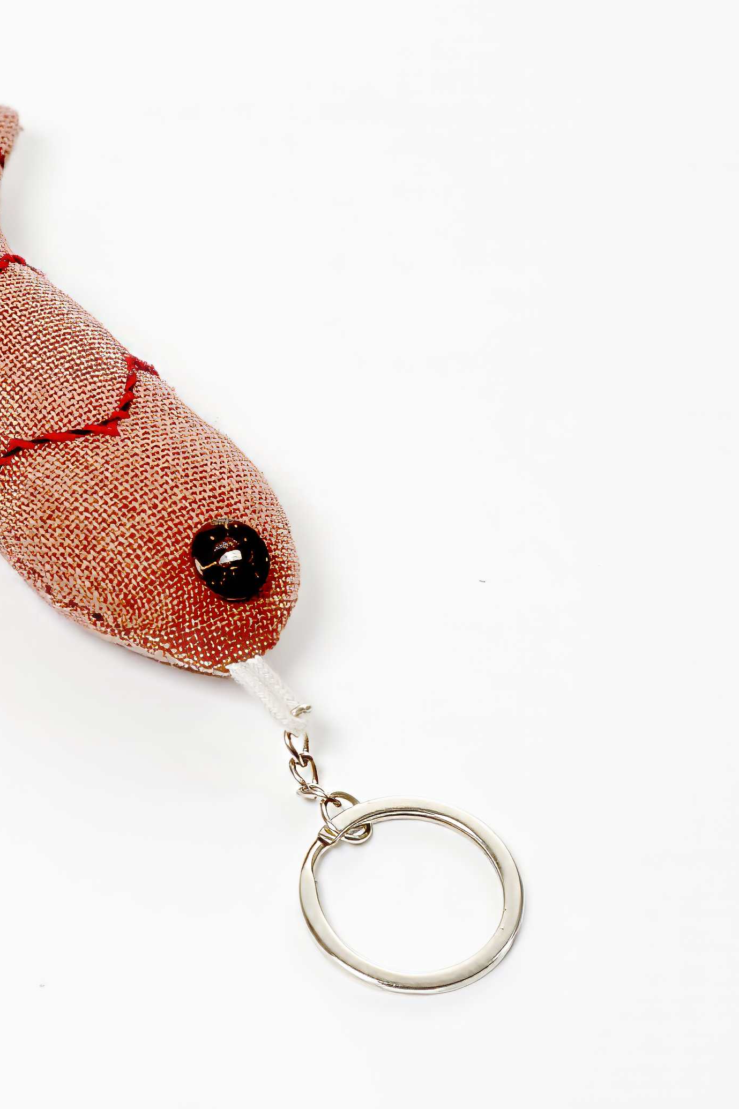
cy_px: 382
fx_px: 4465
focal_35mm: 145
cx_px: 24
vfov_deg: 14.1
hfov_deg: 9.4
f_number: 4
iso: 500
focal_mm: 50
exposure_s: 1/400
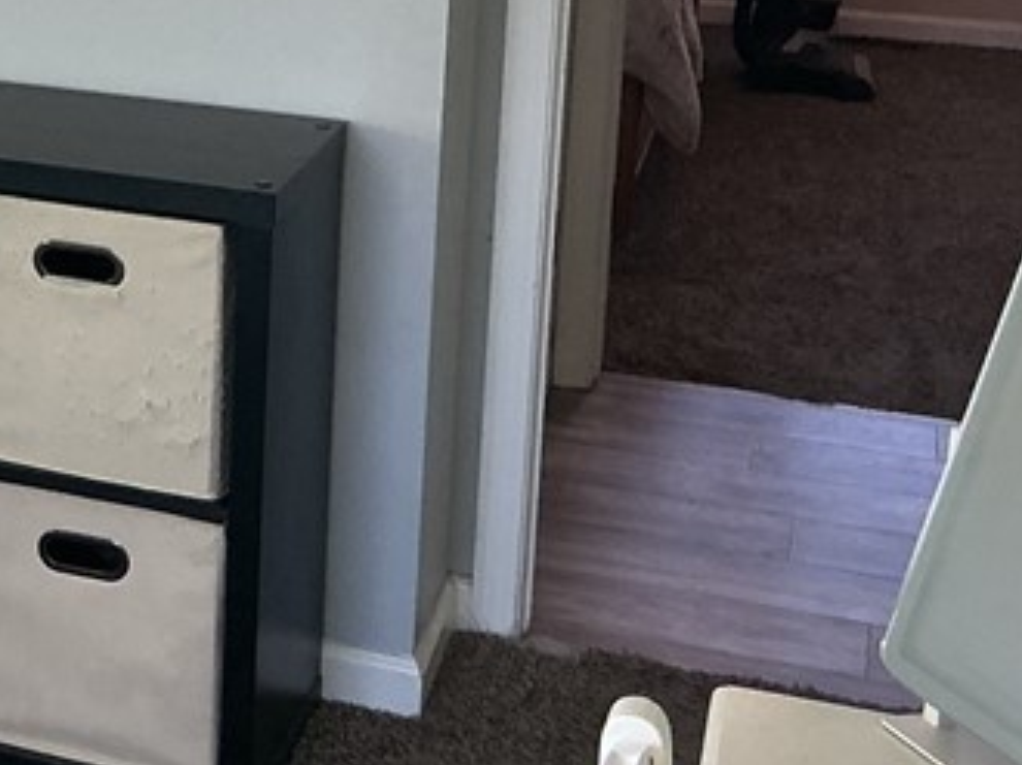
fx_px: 2655
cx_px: -455
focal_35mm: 90
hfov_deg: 19.4
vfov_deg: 15.9
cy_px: -74
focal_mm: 3
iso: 64
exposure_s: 1/120
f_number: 1.8
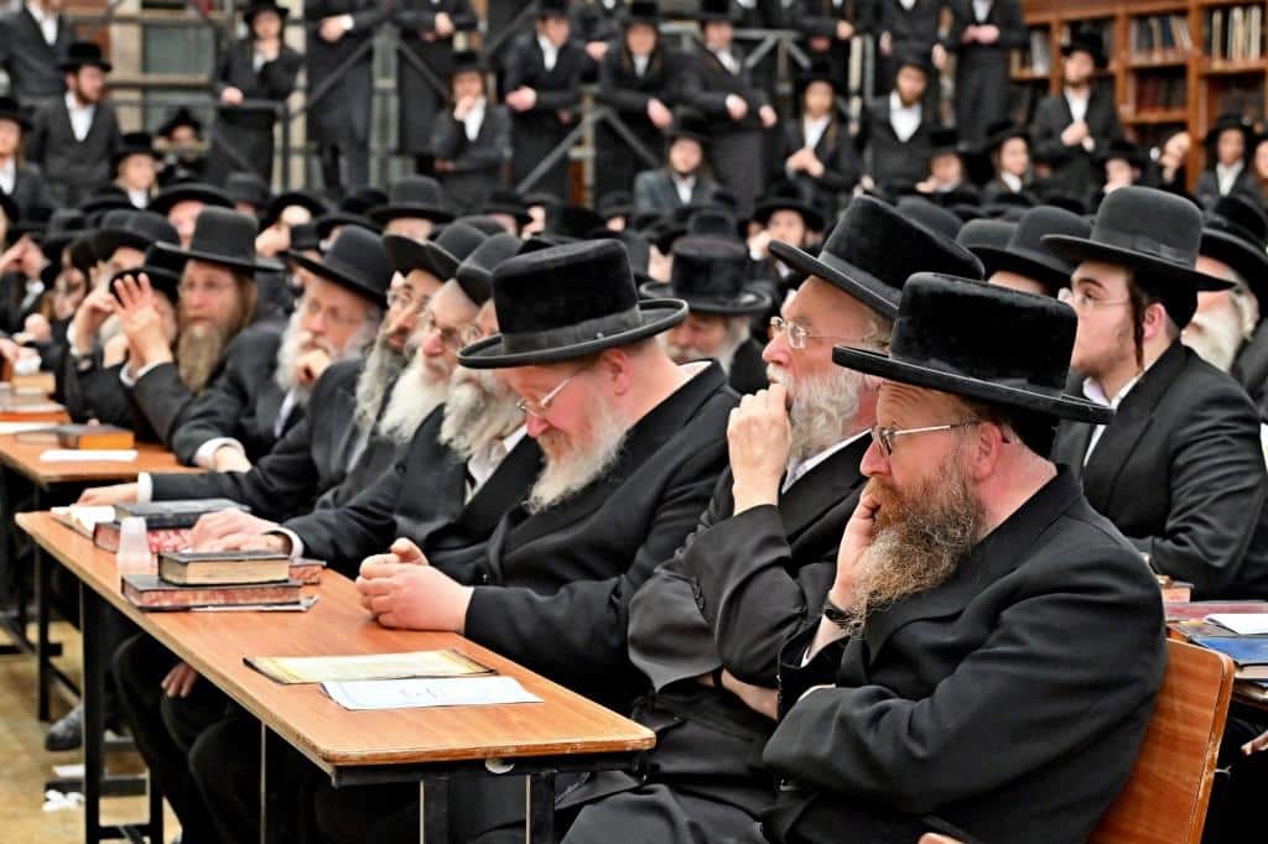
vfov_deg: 16.1
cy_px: 422
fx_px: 2993
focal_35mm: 85
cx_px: 634
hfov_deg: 23.9
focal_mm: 57
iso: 1600
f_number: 4
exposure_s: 1/320
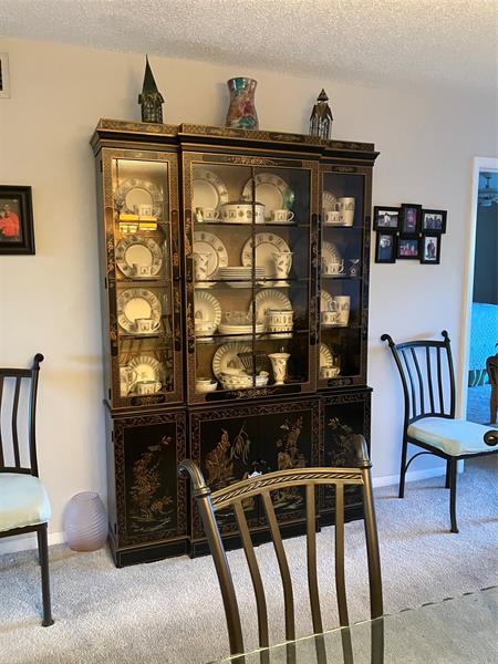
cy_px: 332
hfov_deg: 49.7
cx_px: 249
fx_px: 537
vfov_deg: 63.4
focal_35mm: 28
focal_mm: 3.99
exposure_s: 1/30
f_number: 1.8
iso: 640
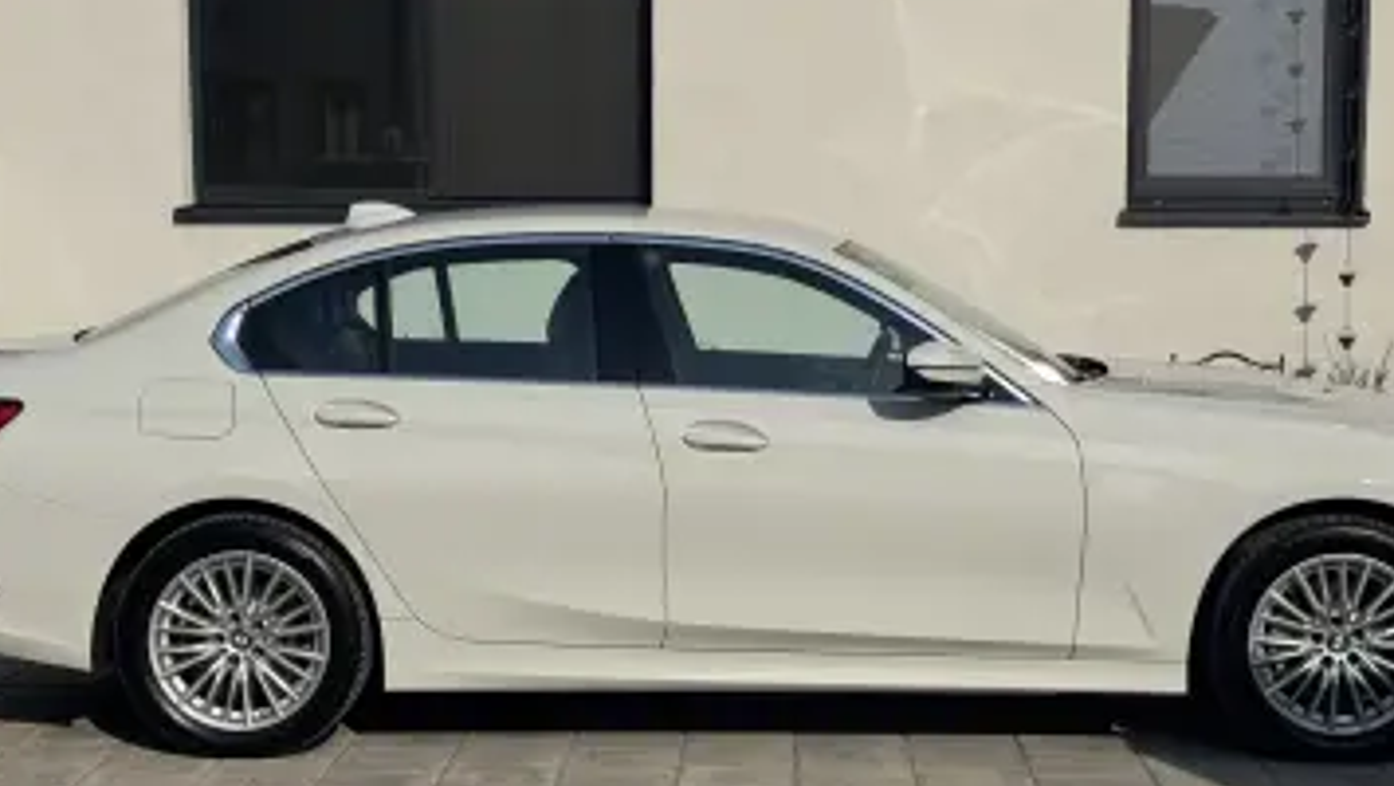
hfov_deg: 39.2
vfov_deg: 22.6
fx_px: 1960
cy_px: 444
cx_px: 695
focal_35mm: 53
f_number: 1.78
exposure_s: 1/15385
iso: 80
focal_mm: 6.76
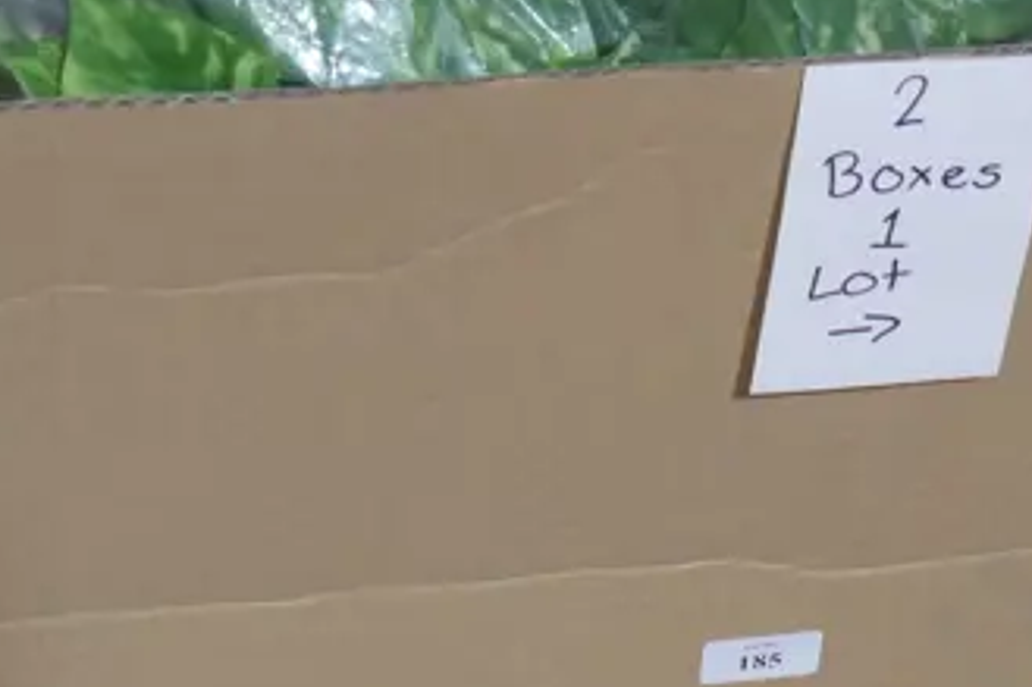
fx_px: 4269
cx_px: 1418
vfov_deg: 9.2
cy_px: 397
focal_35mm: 149
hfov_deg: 13.2
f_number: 5.1
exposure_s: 1/60
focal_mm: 23
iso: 800
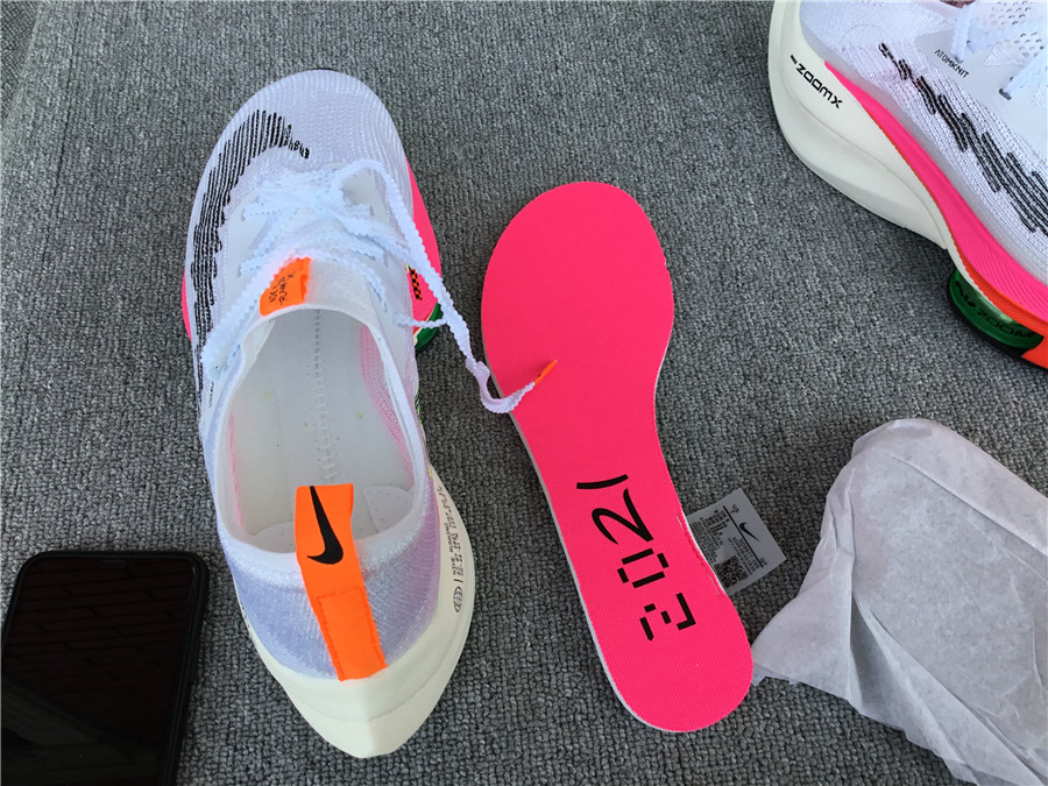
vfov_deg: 45.4
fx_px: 939
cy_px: 393
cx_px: 524
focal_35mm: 31
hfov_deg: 58.4
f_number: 2.4
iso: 25
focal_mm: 3.3
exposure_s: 1/223
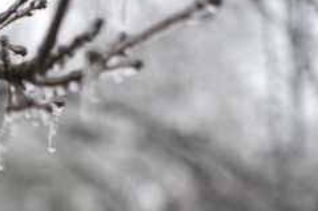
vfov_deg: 12.4
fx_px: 962
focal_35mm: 109
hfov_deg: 18.3
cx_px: 8
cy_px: 218
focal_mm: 50
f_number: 1.8
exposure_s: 1/125
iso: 50
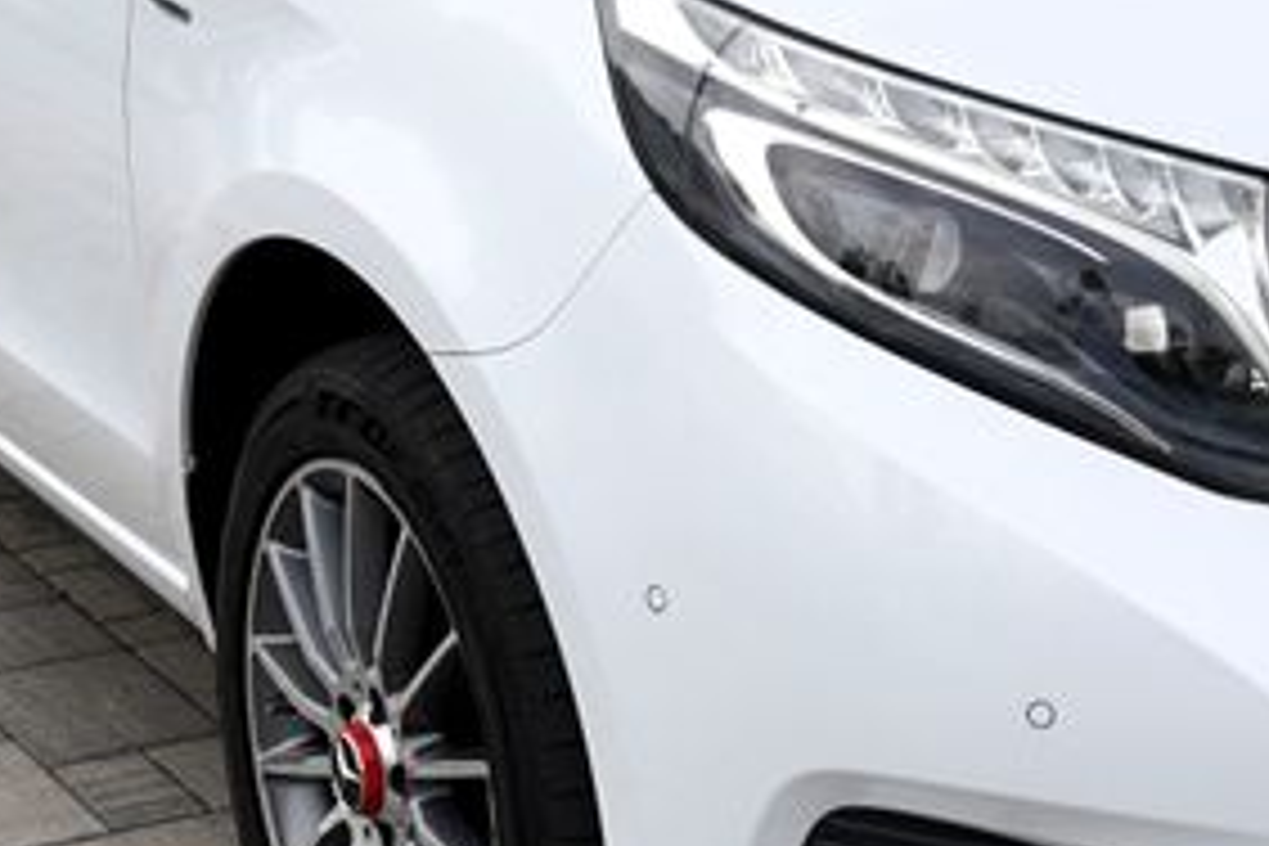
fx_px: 3842
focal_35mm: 109
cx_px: 1008
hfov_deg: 18.6
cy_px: 70
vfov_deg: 12.5
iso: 100
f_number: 6.3
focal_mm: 30
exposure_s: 1/160
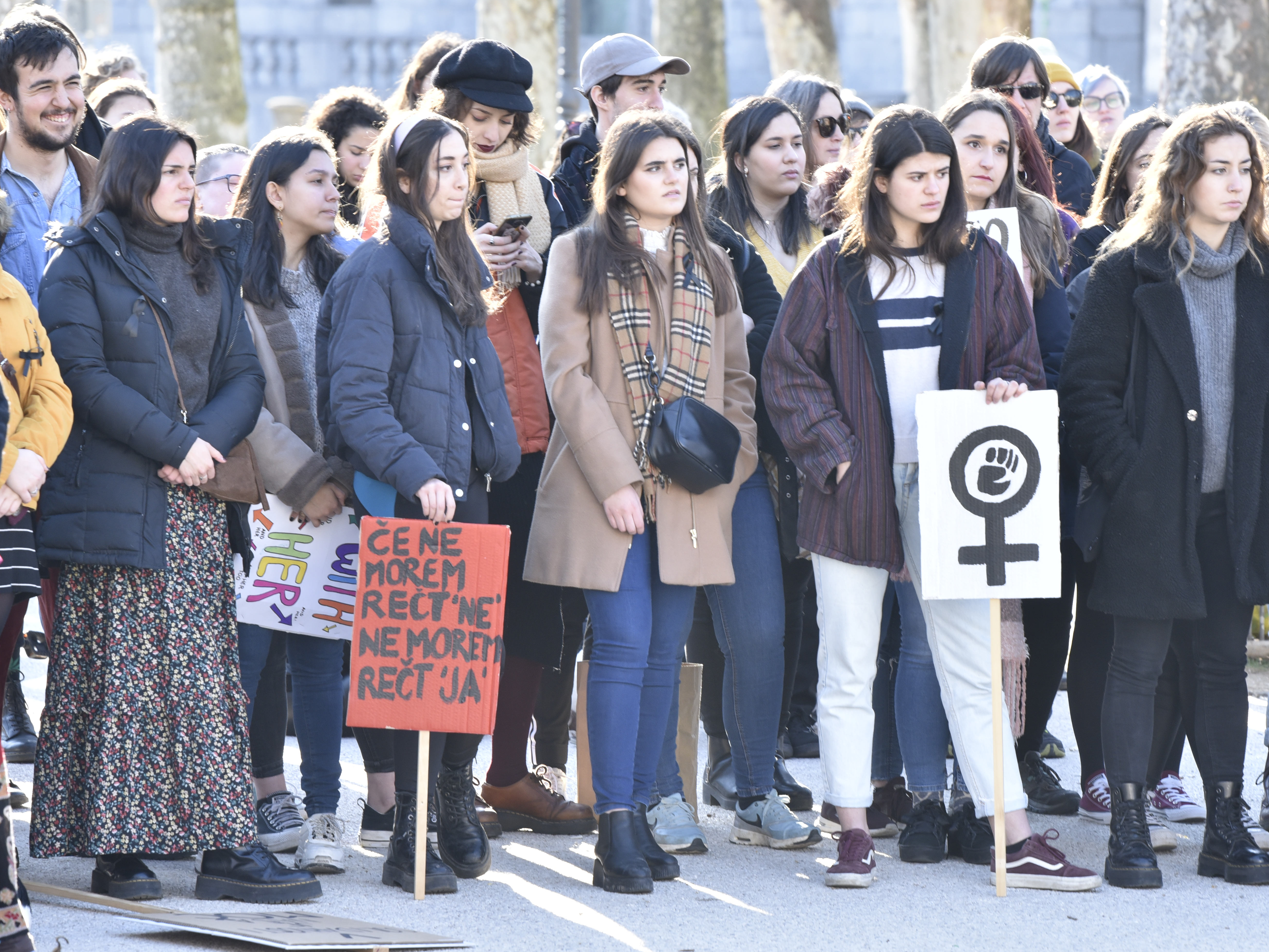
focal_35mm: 235
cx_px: 758
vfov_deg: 6.3
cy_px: 463
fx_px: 8615
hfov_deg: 8.4
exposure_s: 1/160
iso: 800
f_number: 7.1
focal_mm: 200
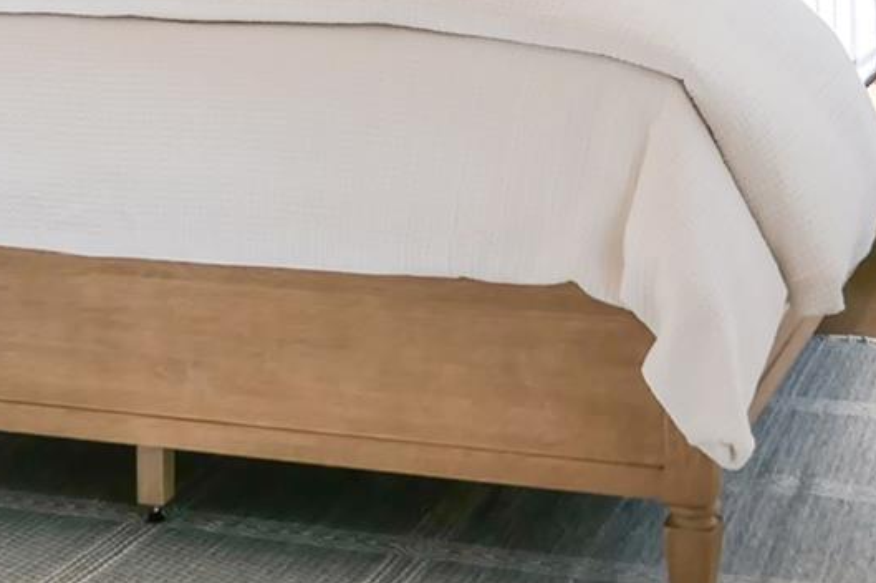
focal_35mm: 93
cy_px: -282
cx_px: 406
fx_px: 2262
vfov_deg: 13.8
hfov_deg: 21.9
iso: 125
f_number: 2.8
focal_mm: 8.8
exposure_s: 1/800
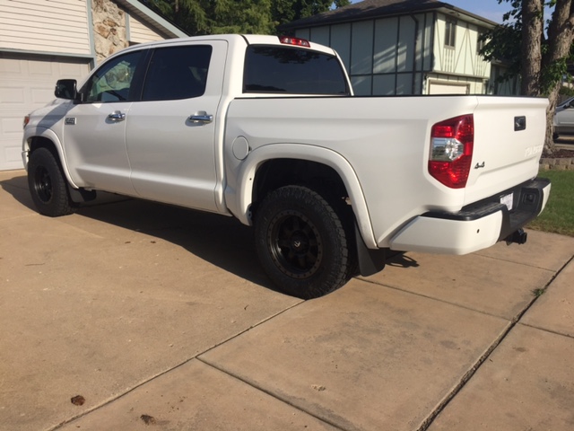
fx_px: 481
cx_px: 287
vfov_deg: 48.2
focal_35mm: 29
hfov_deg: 61.7
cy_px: 216
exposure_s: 1/2825
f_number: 2.2
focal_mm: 4.15
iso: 32
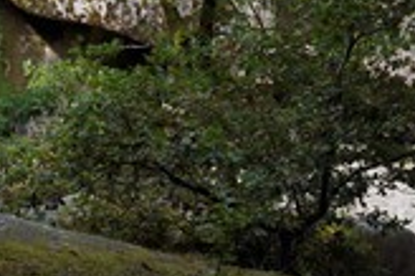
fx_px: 1624
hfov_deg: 14.6
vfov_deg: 9.6
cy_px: -41
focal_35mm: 141
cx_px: 195
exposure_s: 1/250
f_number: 16
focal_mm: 55
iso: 800
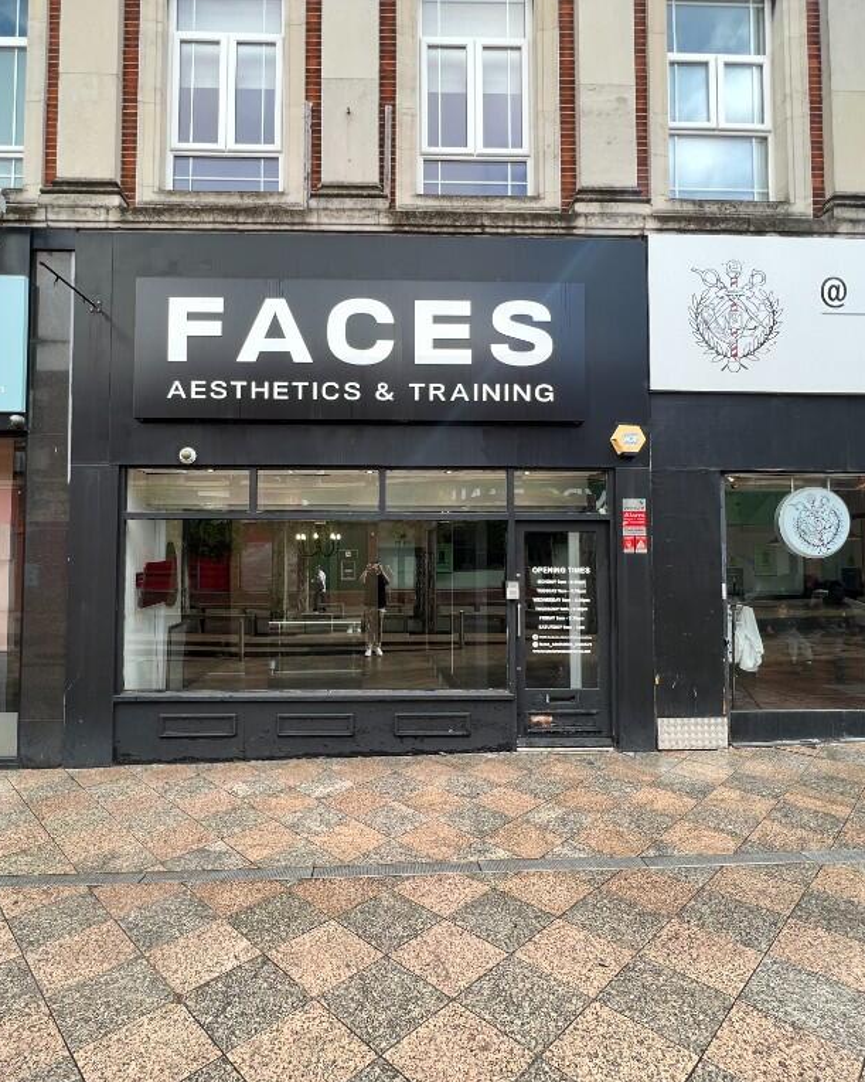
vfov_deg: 89.6
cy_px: 542
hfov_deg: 76.8
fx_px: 544
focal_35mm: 17
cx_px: 392
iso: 32
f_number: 1.8
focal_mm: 1.57
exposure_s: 1/160
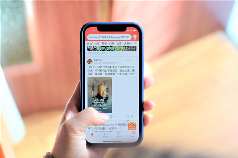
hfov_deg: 27.0
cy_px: 79
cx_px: 119
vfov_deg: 18.2
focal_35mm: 75
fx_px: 496
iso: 360
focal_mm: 50
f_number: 2.8
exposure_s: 1/125
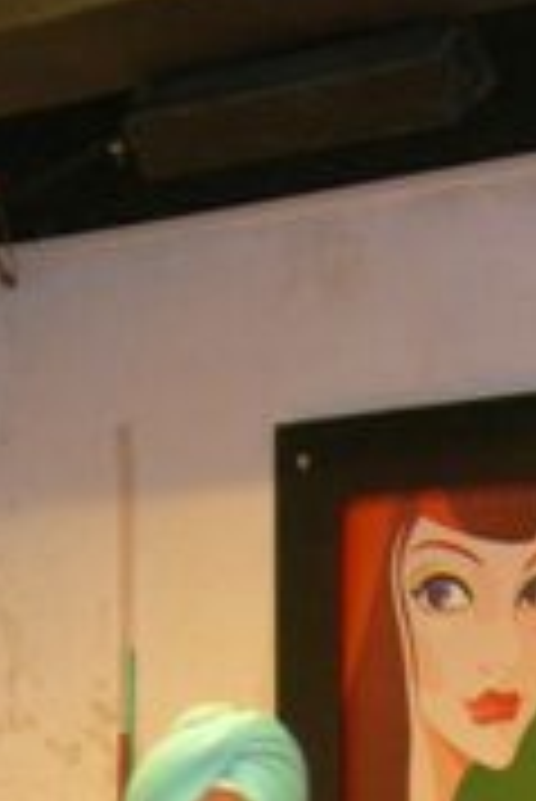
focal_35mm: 142
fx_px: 3165
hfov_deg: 9.7
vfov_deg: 13.9
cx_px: 405
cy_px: 1022
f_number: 2.8
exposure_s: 1/26.7
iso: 179
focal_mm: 7.8
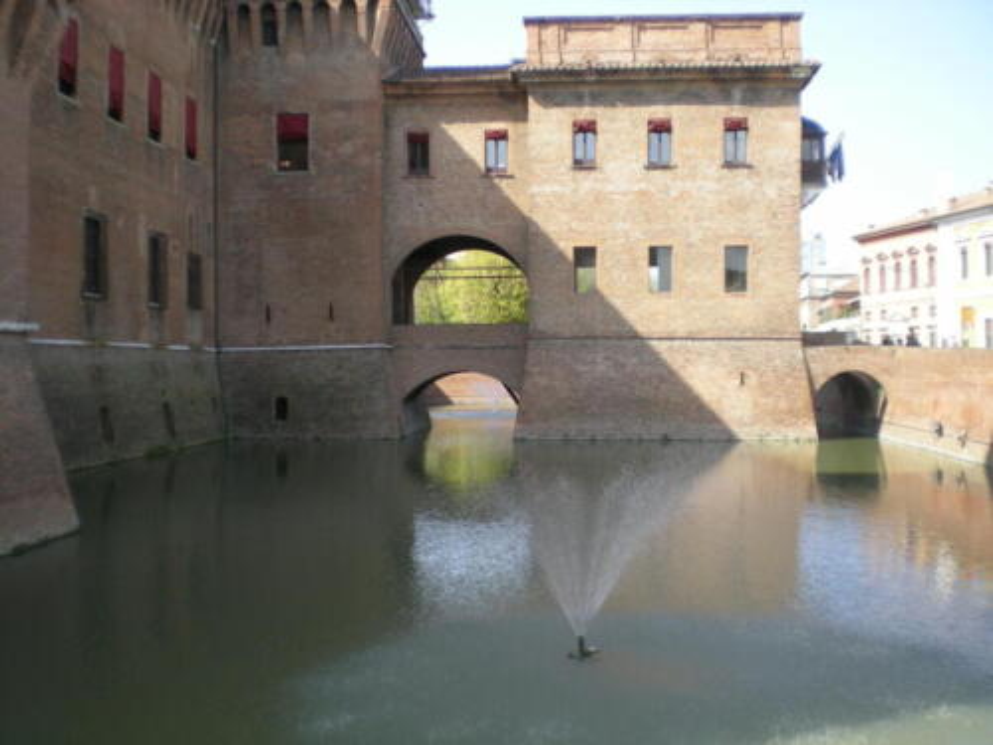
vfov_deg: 37.7
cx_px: 496
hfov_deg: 49.0
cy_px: 372
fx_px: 1090
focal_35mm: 38
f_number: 3.1
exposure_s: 1/258
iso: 50
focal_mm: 6.3
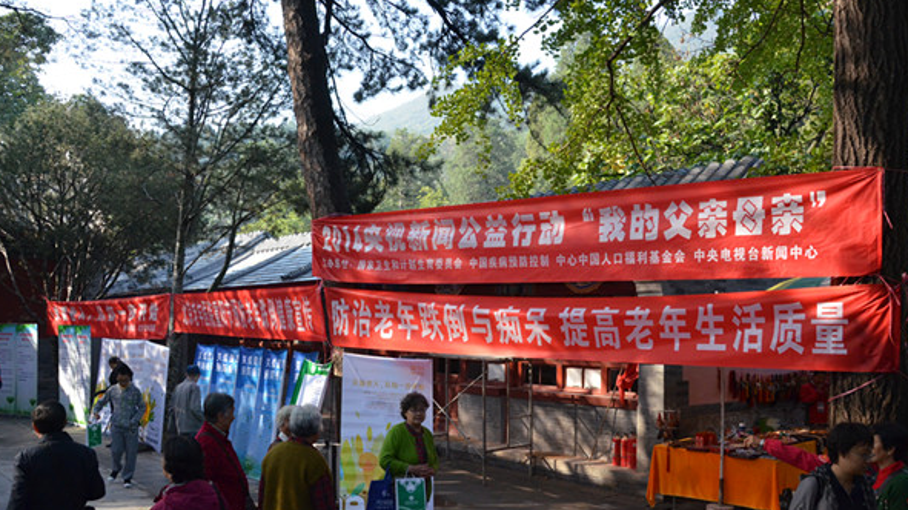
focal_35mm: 35
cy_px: 281
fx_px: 842
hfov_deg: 56.6
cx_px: 452
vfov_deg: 33.7
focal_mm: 22
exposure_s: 1/1000
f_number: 8
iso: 2000
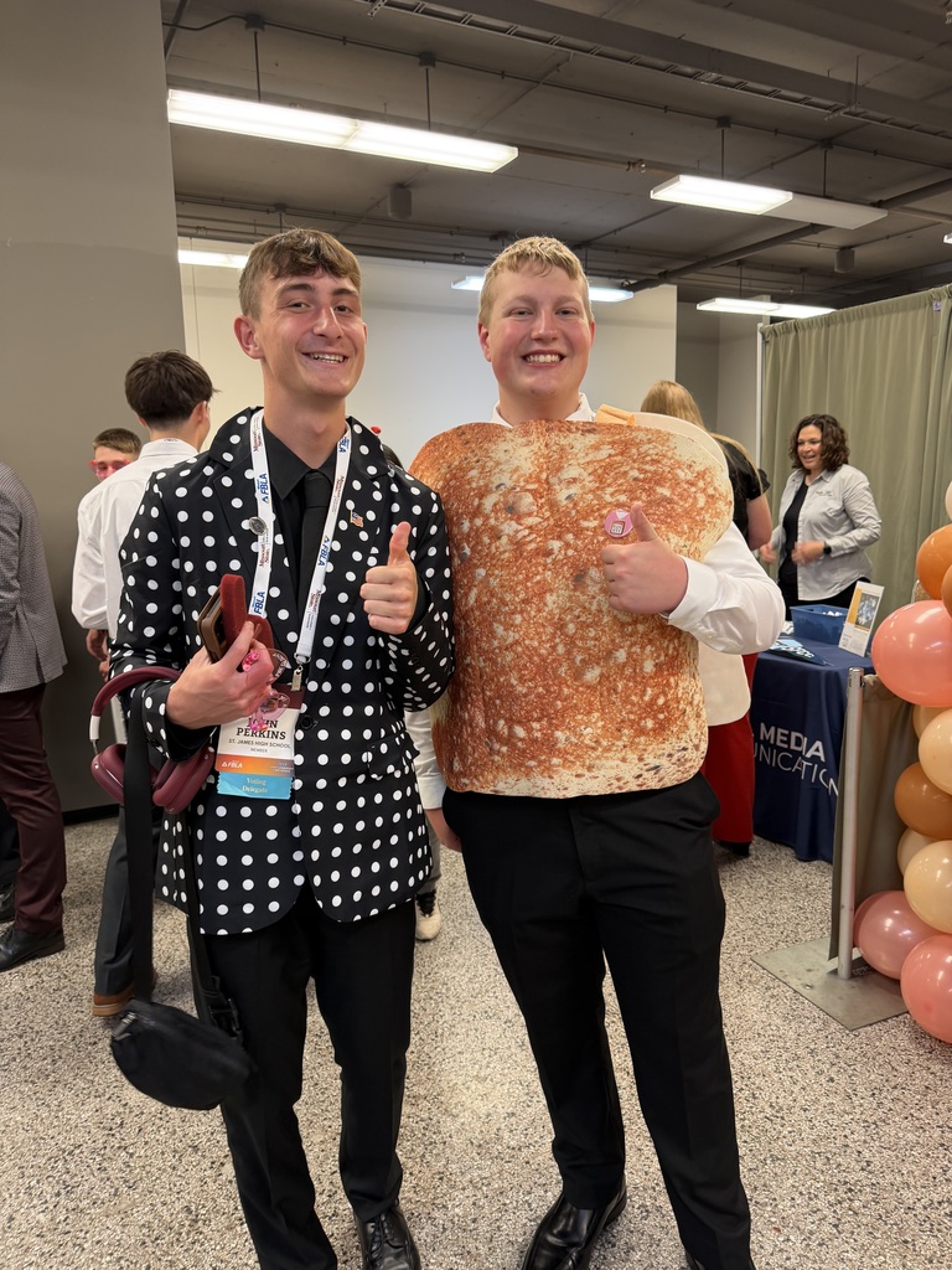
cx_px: 476
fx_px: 880
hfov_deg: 56.8
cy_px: 635
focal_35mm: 24
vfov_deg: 71.6
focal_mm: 6.76
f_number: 1.78
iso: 125
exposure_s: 1/60
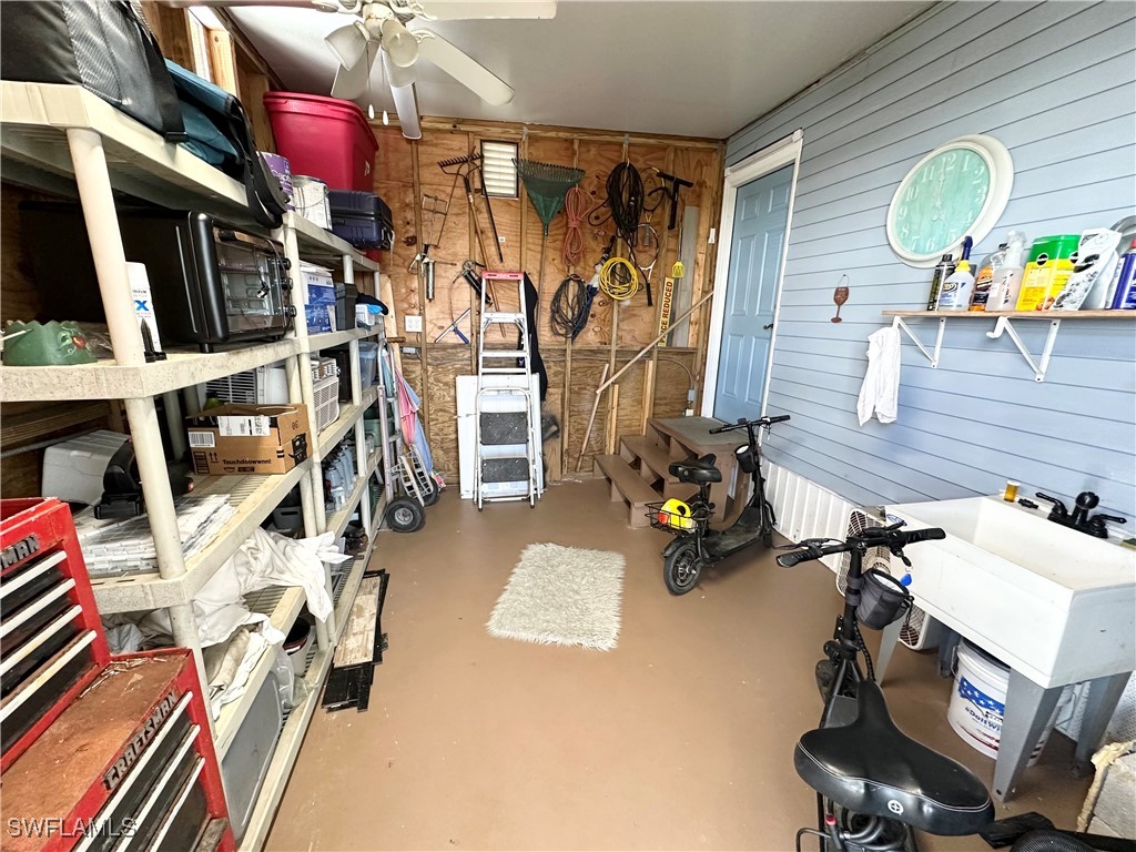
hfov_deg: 102.1
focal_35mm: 14
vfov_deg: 85.7
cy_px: 426
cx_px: 568
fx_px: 459
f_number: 2.2
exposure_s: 1/60
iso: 320
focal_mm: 2.22
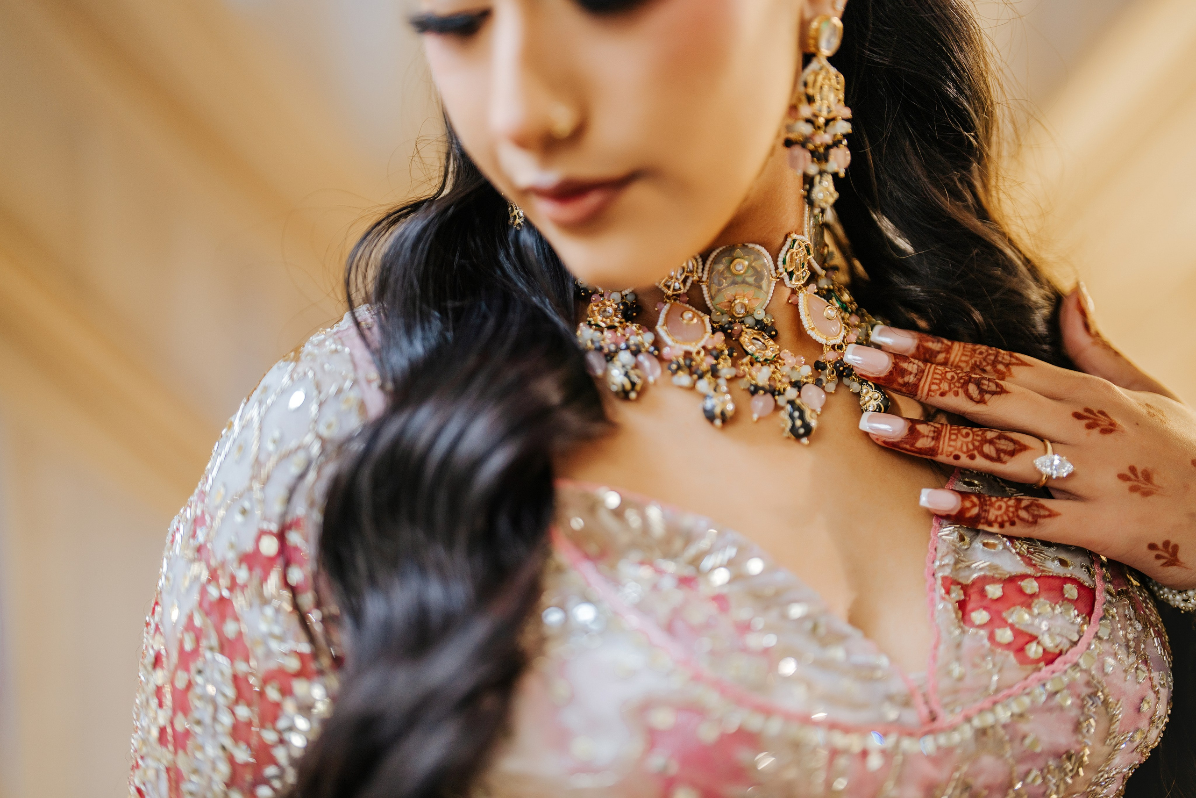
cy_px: 399
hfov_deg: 39.6
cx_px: 598
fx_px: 1661
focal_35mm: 50
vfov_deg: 27.0
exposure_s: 1/200
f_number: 1.2
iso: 200
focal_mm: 50
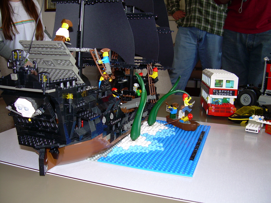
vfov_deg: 37.7
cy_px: 102
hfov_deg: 49.0
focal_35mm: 38
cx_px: 136
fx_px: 297
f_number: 2.8
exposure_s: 1/60
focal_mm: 6.3
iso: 50
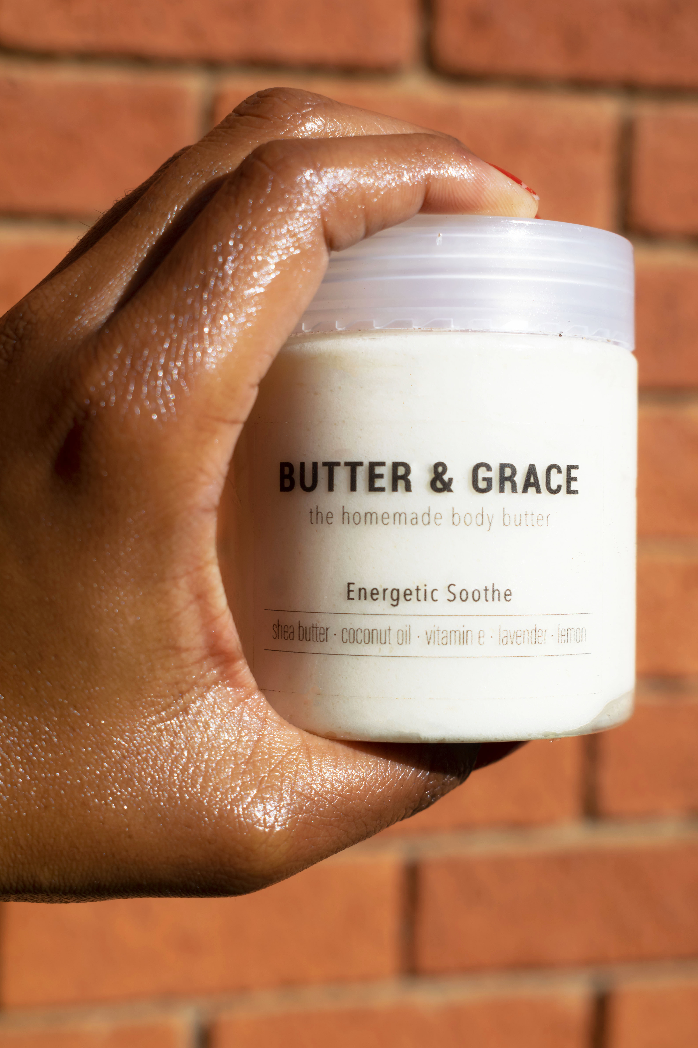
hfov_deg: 23.8
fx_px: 1658
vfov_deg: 35.1
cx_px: 349
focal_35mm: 57
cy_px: 524
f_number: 9
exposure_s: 1/800
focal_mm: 38
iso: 125
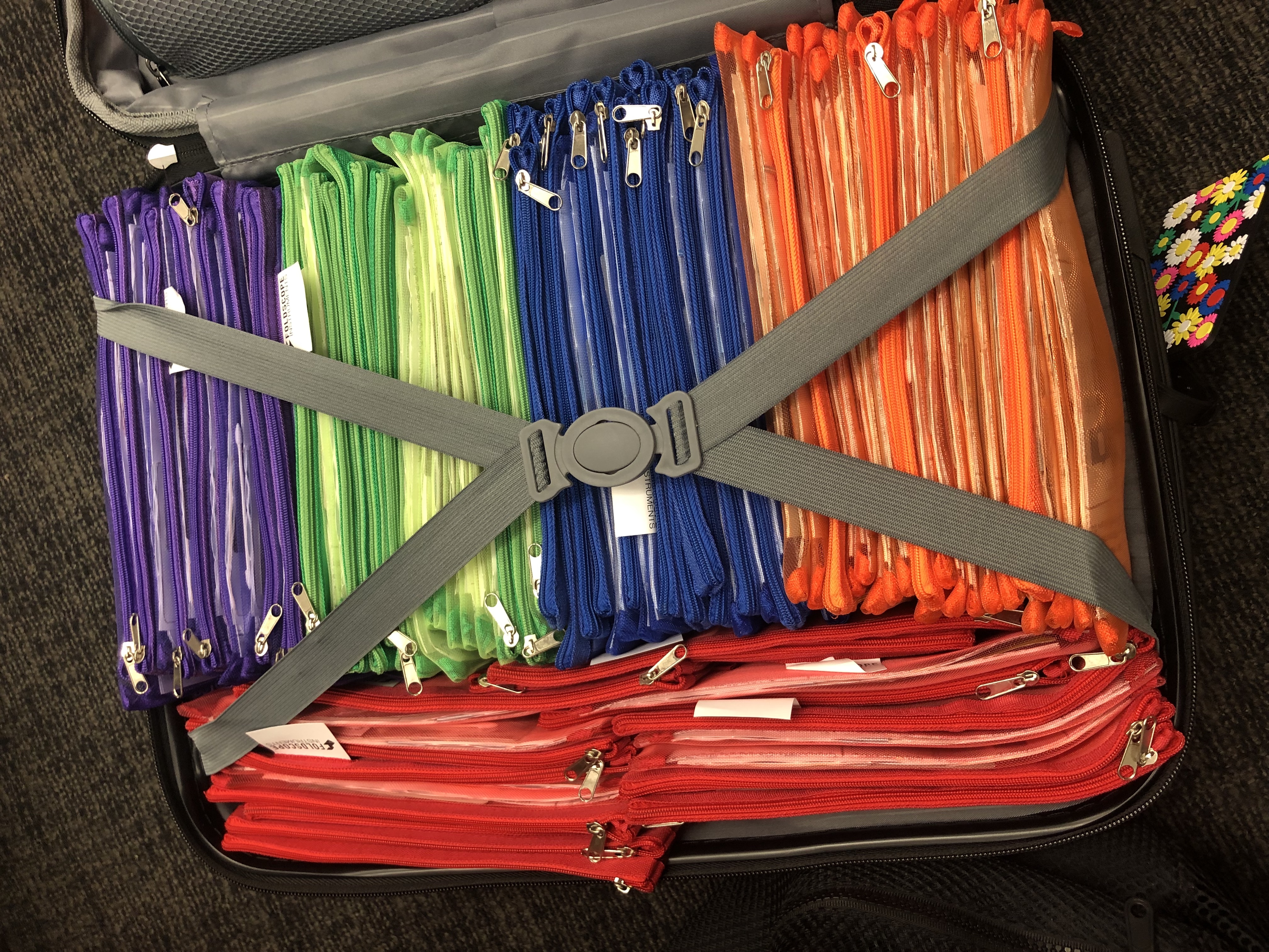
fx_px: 1026
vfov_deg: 49.7
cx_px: 634
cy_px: 476
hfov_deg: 63.4
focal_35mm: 28
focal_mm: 3.99
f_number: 1.8
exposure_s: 1/17
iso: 40
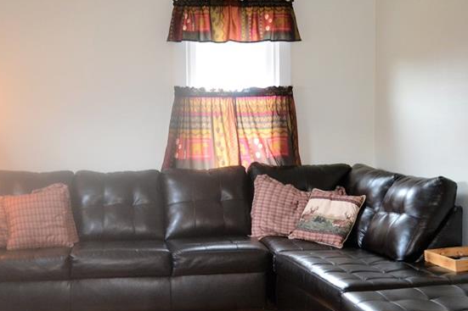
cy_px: 156
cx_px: 210
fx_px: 793
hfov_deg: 32.9
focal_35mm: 61
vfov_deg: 22.2
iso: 1800
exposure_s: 1/60
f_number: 4.5
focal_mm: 28
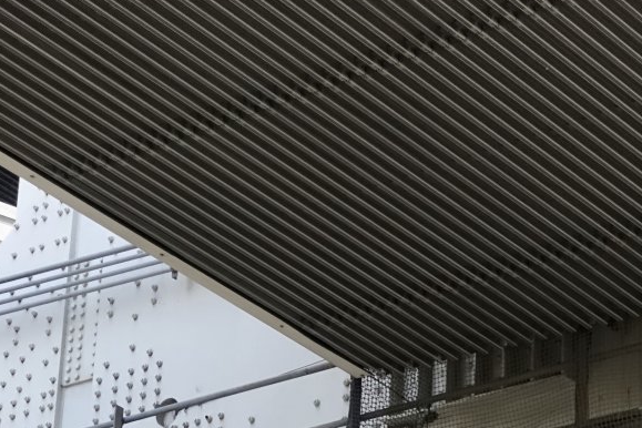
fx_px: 3103
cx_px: 385
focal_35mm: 174
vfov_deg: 7.8
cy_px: 542
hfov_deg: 11.8
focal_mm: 22.95
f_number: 2.8
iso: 1600
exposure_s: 1/800
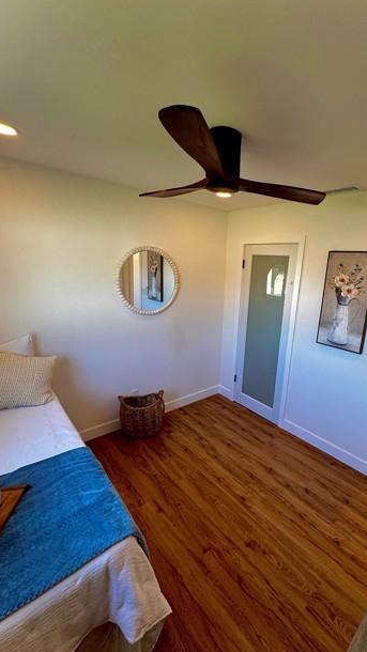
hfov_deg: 65.5
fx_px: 277
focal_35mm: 16
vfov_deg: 99.4
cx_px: 241
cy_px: 333
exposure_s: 1/120
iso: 160
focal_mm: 2.22
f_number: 2.2
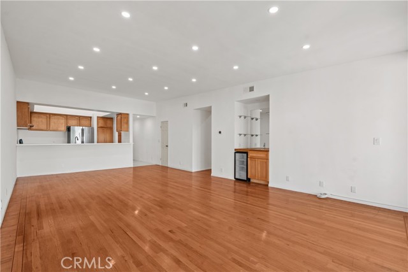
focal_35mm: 16
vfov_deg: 73.8
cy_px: 136
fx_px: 181
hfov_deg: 96.7
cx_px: 204
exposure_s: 1/6
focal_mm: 16
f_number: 8
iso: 250
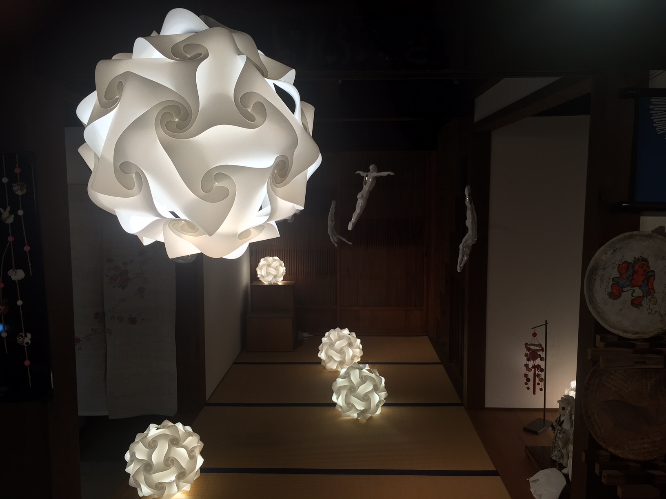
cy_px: 250
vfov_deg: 48.2
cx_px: 333
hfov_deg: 61.7
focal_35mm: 29
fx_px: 558
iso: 40
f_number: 2.2
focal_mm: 4.15
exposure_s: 1/60
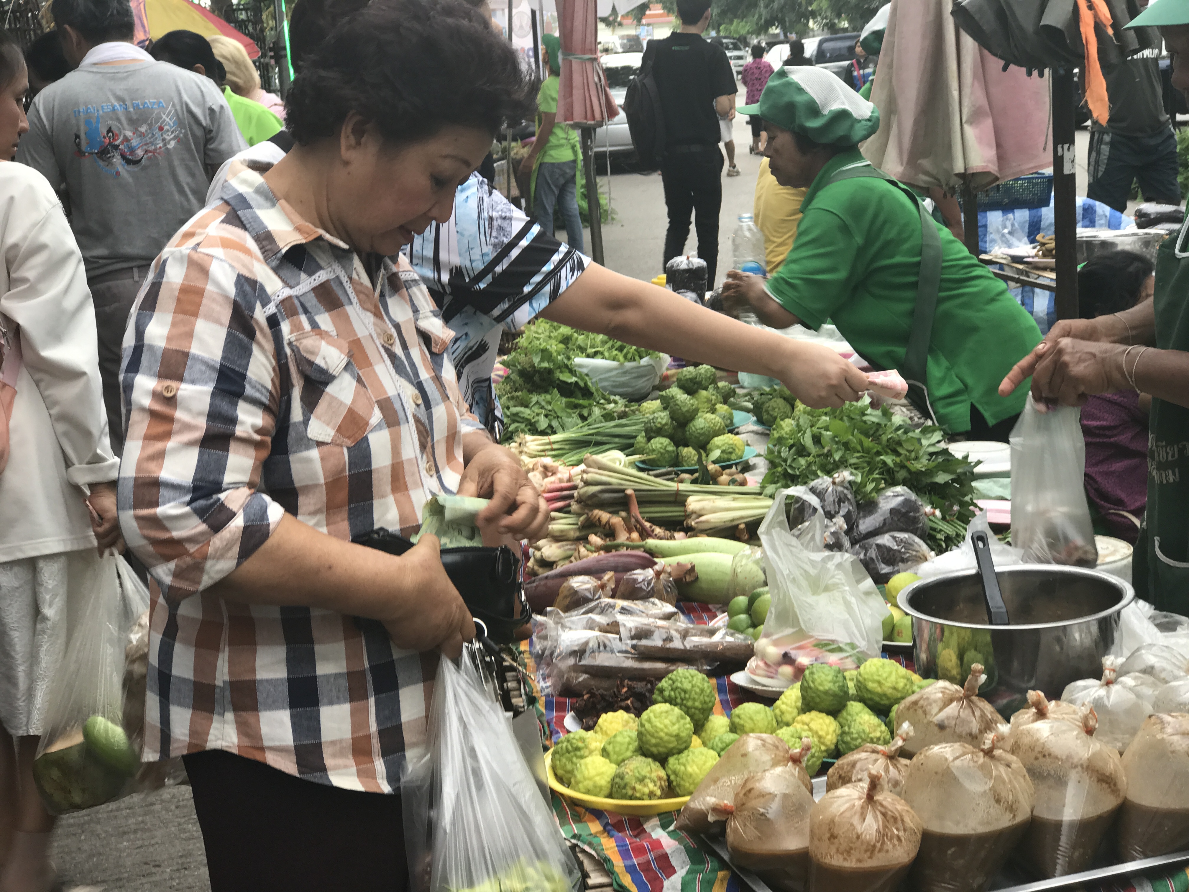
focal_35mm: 57
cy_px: 446
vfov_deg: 25.7
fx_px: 1958
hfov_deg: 33.8
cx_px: 594
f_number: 2.8
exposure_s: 1/50
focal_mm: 6.6
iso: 25
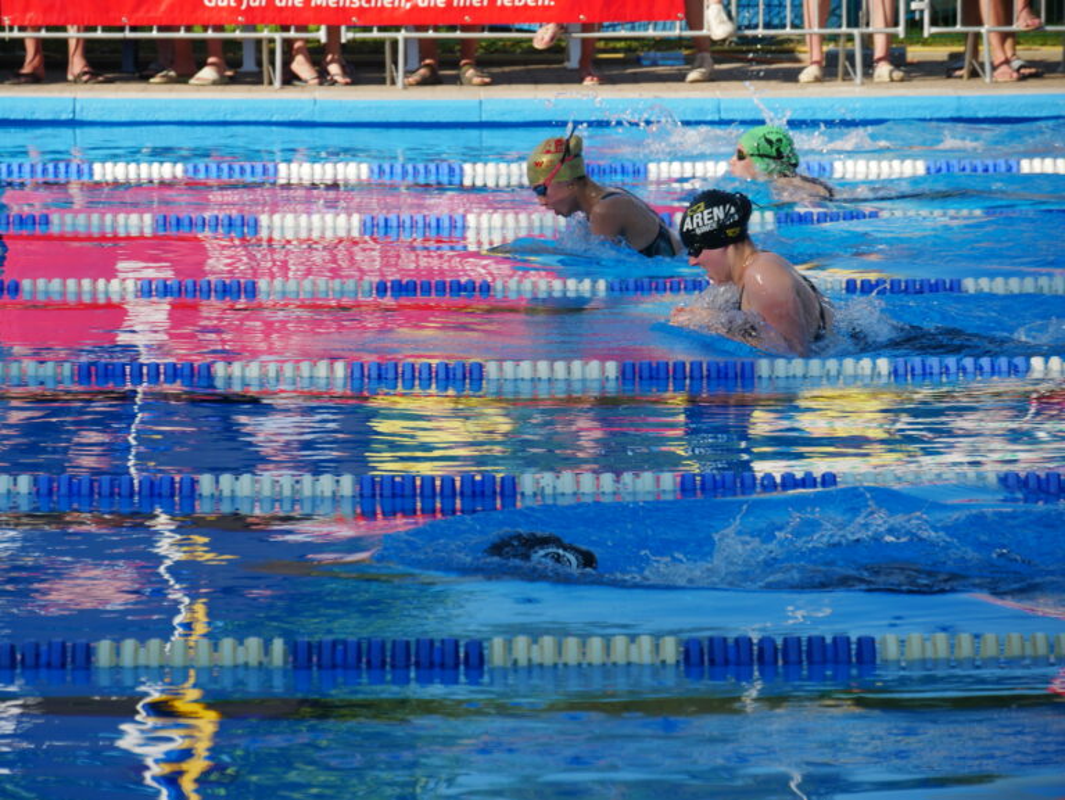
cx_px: 532
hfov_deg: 9.7
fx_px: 6280
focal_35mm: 204
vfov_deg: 7.3
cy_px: 400
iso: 200
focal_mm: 102
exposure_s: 1/500
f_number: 6.3
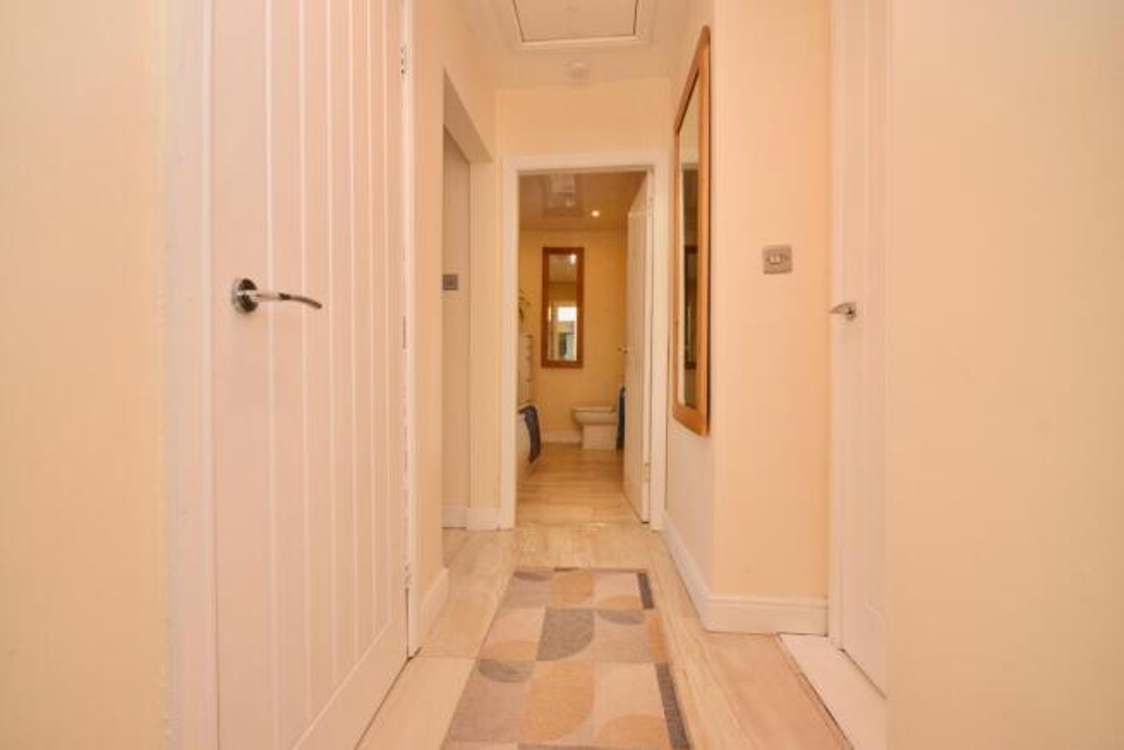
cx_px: 562
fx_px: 468
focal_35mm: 15
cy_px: 375
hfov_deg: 100.4
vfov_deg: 77.4
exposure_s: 1/80
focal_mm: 10
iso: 800
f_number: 9
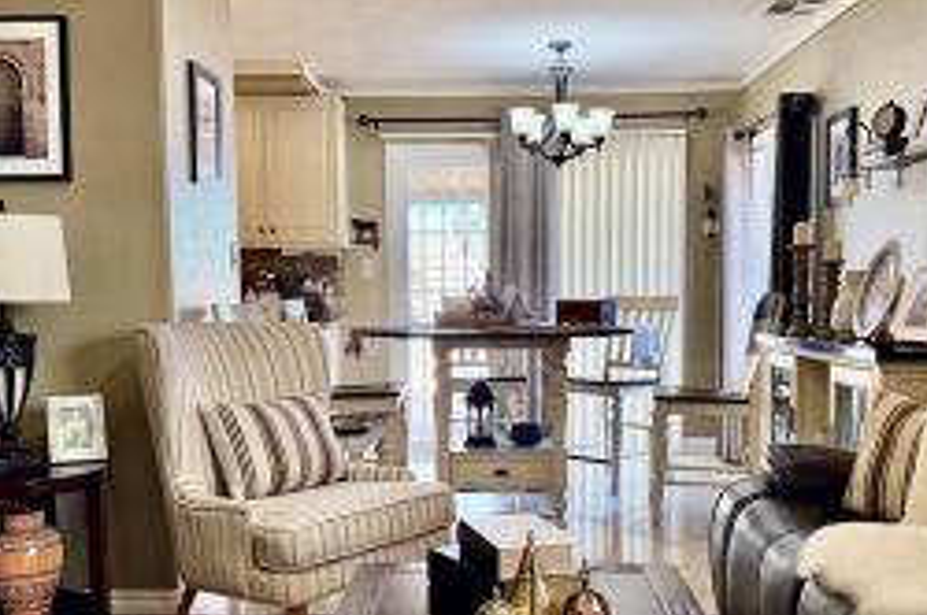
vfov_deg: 33.3
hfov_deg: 48.5
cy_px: 341
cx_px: 471
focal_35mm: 40
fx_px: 1029
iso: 200
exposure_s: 1/171
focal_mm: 6.76
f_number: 1.78
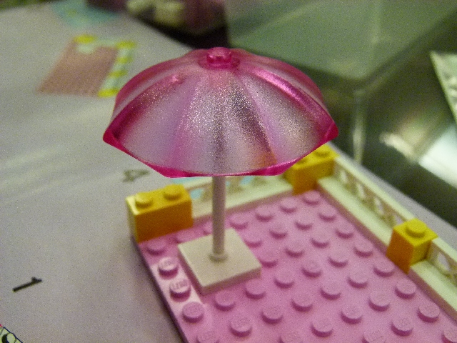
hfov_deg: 47.9
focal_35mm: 39
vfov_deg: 36.8
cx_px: 228
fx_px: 515
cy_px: 172
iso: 400
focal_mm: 7
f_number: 3.1
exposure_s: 1/60
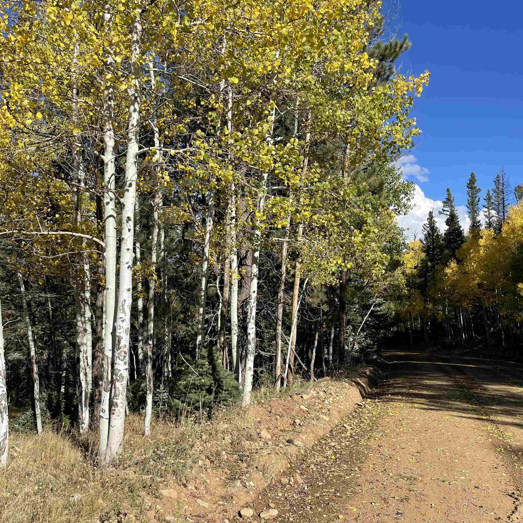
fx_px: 530
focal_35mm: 31
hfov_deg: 51.9
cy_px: 261
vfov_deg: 52.5
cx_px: 194
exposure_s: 1/3788
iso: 32
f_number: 1.6
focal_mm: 5.1
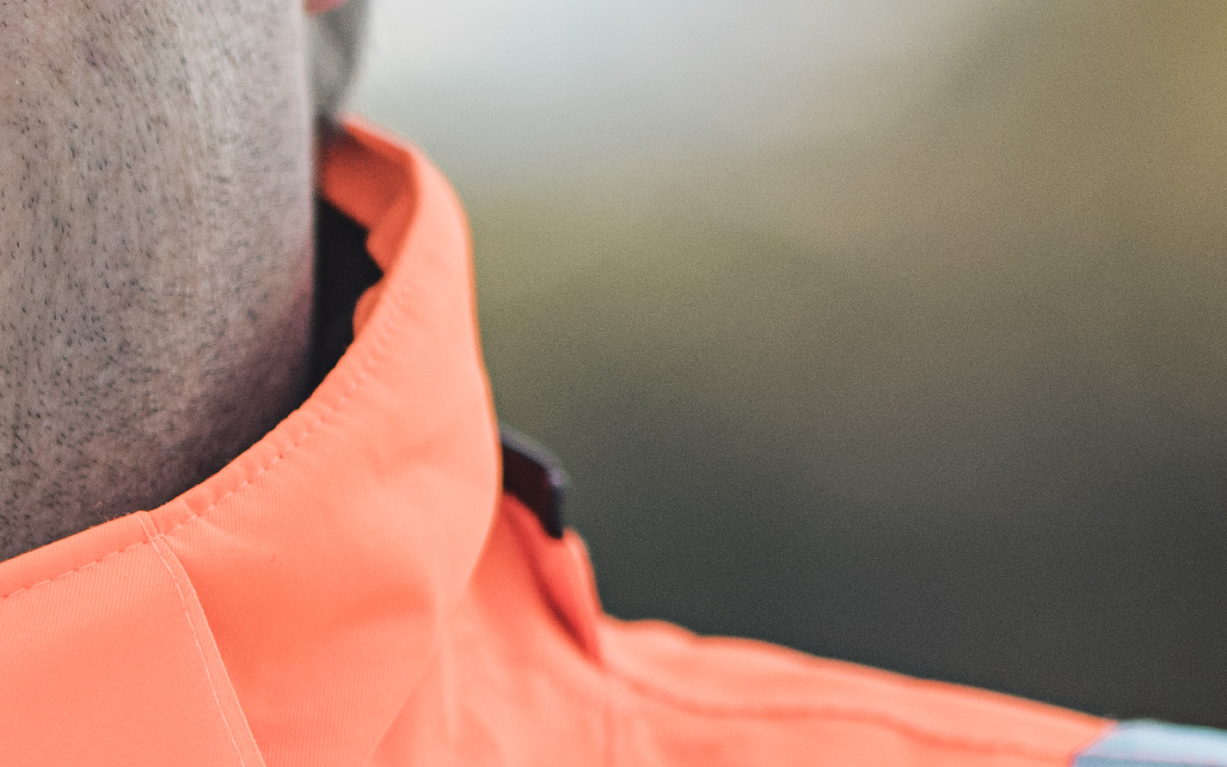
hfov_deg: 3.4
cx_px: -794
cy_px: 423
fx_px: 20700
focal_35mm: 619
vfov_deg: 2.1
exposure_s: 1/1000
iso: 250
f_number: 2.2
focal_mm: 105
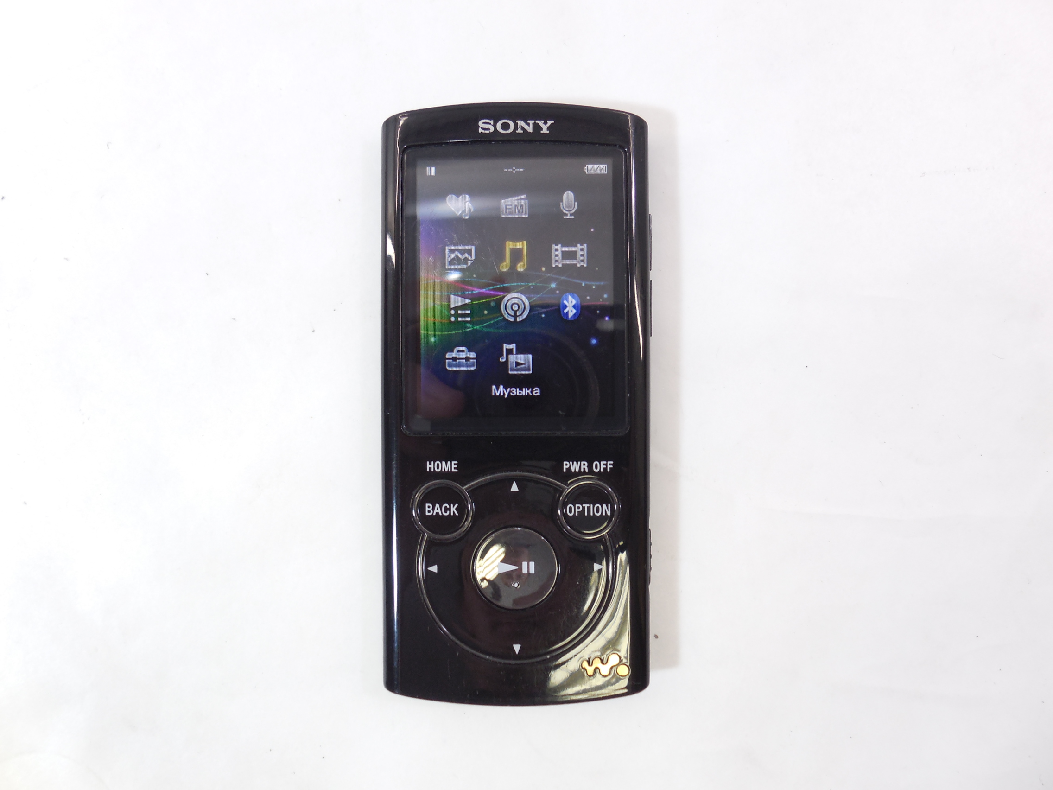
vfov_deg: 53.1
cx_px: 526
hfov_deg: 67.3
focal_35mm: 26
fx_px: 791
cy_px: 395
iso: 160
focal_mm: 4.6
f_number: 3.5
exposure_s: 1/30
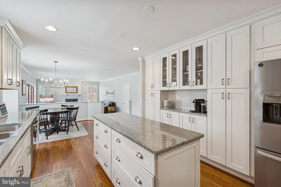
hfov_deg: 96.7
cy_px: 94
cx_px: 140
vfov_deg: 73.7
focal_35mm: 16
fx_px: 125
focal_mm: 16
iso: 200
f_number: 8
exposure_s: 1/8
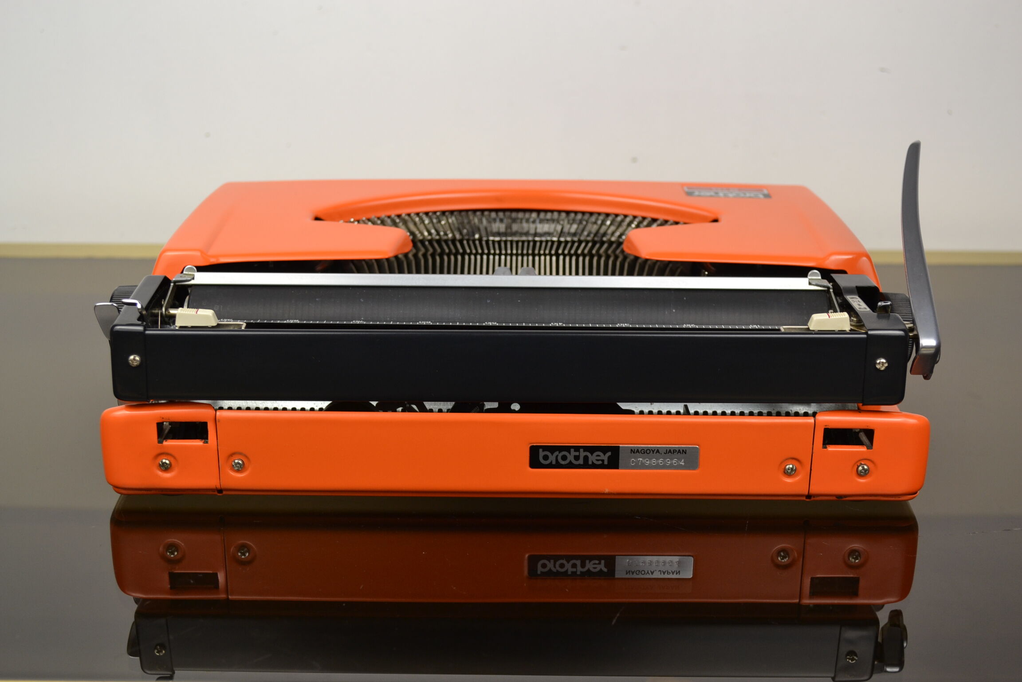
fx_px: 1363
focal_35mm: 48
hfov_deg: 41.1
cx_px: 511
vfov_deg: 28.1
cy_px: 341
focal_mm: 32
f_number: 5
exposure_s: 1/100
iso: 400
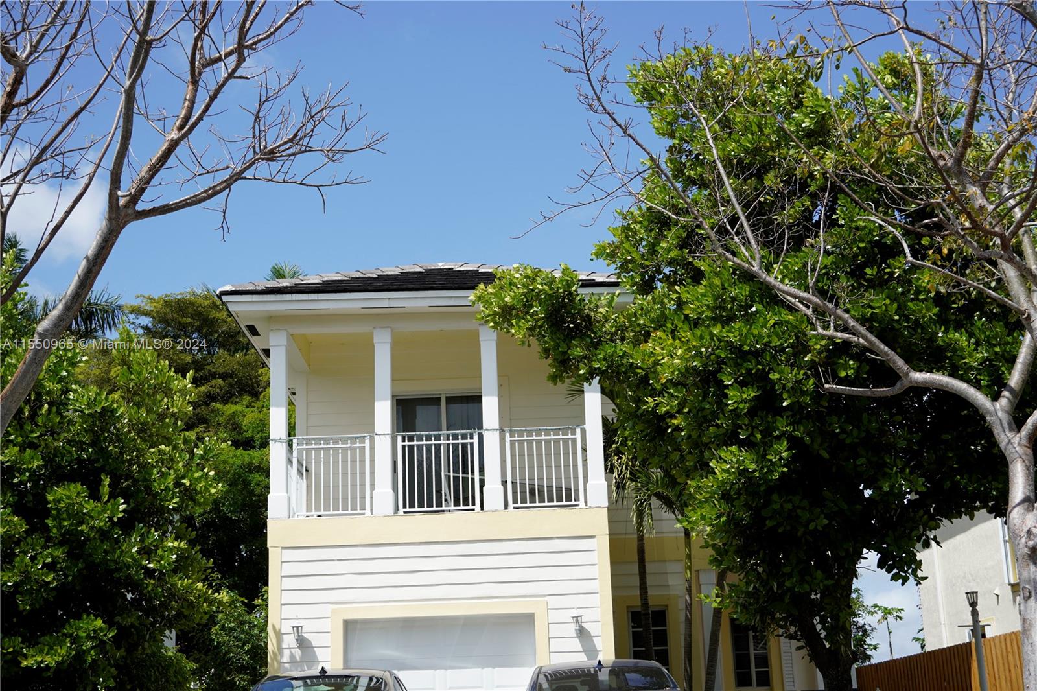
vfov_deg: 26.5
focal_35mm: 51
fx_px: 1469
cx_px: 518
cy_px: 346
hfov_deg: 38.9
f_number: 5
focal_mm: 34
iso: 100
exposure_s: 1/800
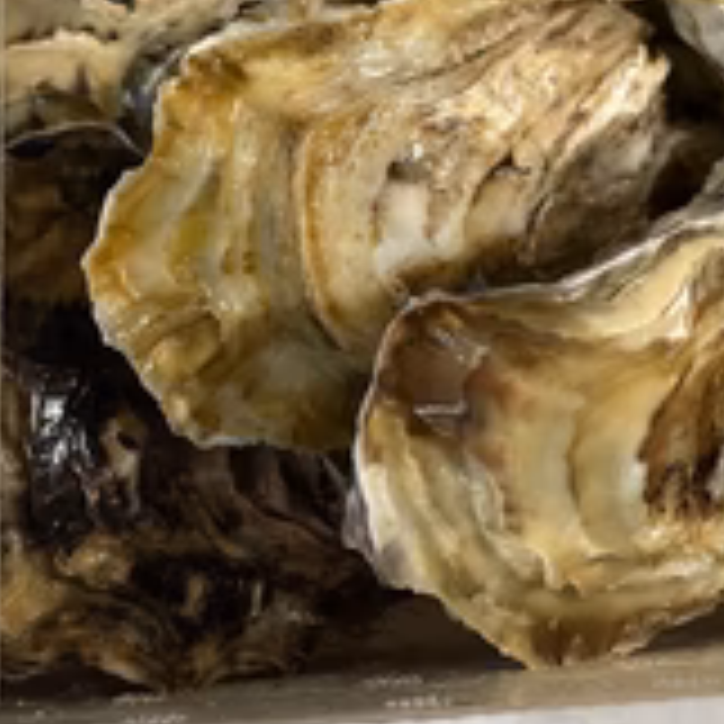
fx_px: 1349
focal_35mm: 57
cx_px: 198
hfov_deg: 29.7
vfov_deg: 29.0
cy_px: 85
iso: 160
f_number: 1.6
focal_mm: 4.2
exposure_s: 1/60
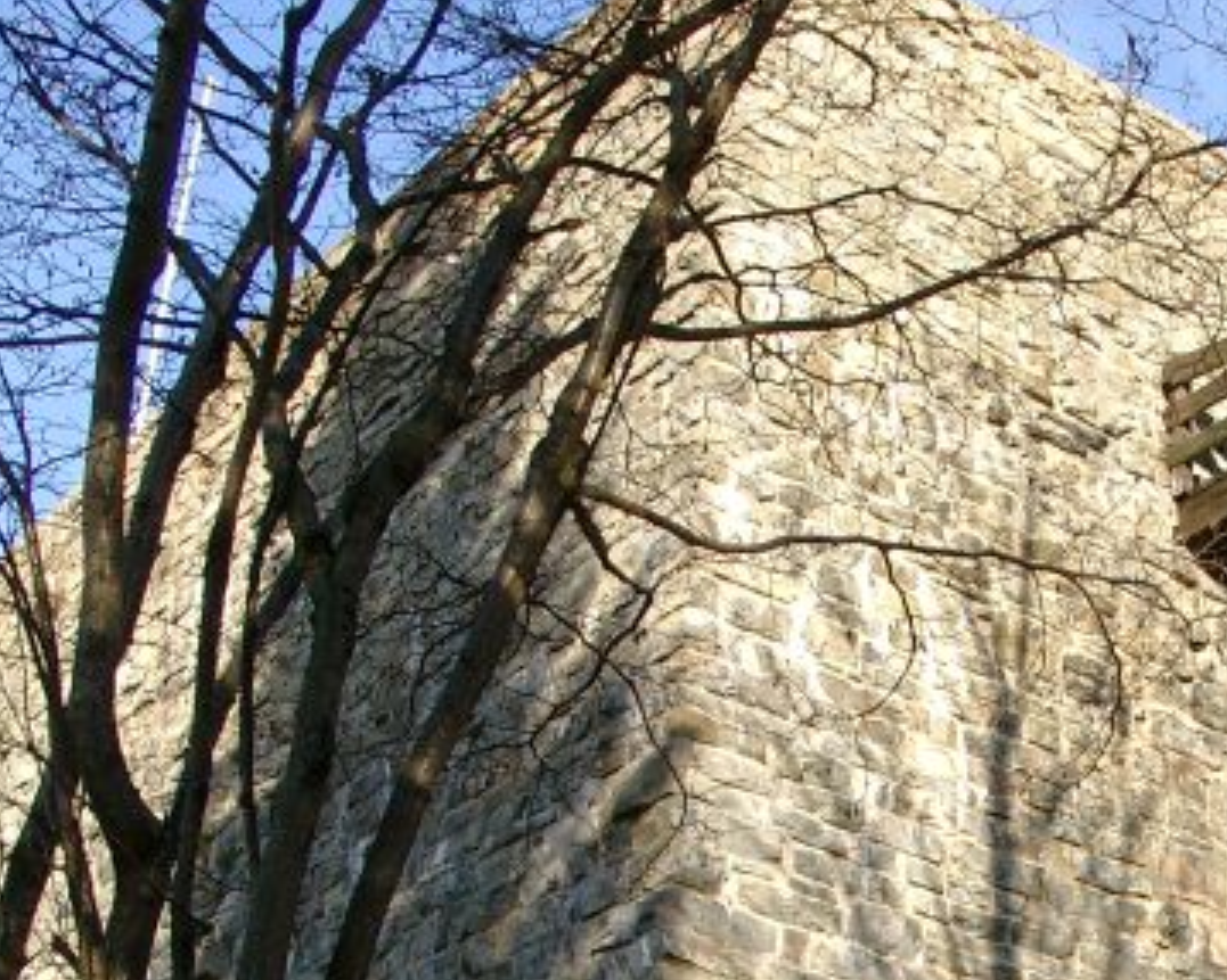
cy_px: 779
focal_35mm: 74
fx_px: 2687
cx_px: 1080
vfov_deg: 20.5
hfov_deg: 25.0
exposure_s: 1/247
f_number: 4
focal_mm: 7.13
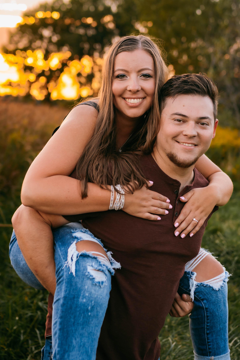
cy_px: 168
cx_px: 146
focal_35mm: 67
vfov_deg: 30.1
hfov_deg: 20.3
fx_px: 670
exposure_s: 1/640
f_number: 2
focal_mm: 35
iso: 125
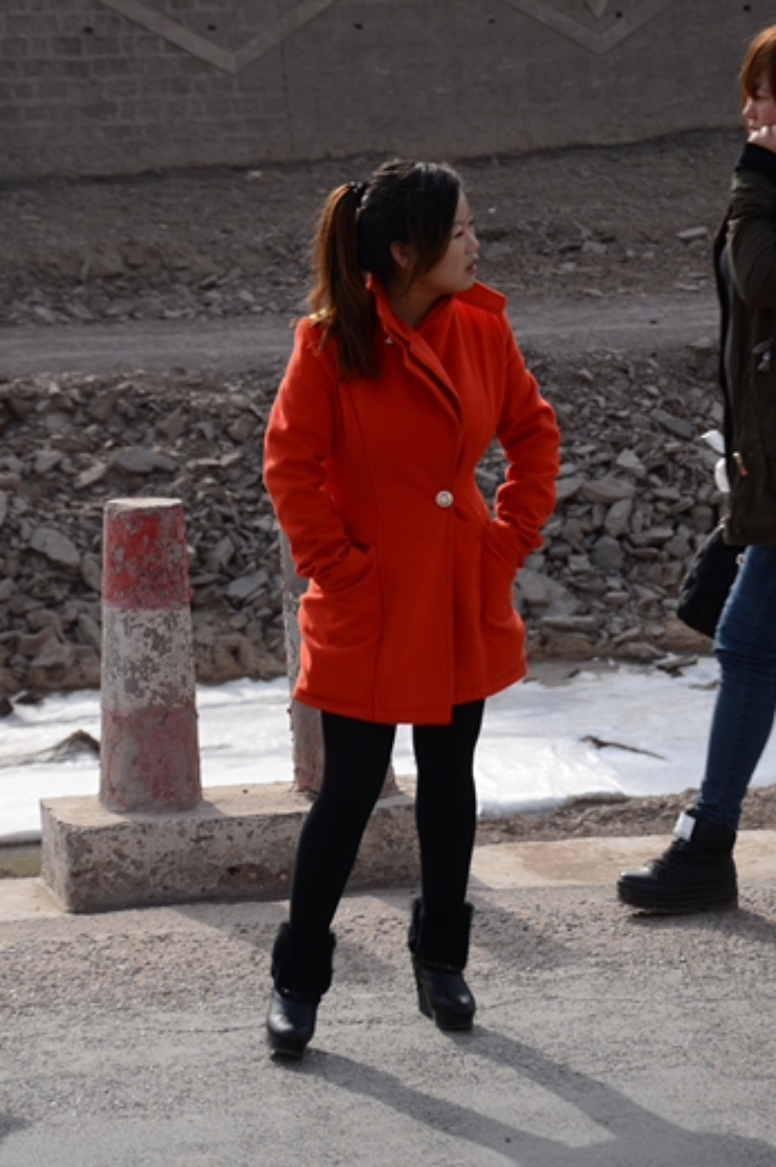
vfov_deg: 17.1
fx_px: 3885
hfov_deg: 11.4
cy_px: 584
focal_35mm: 120
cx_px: 388
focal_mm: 80
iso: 100
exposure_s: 1/250
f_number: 6.3
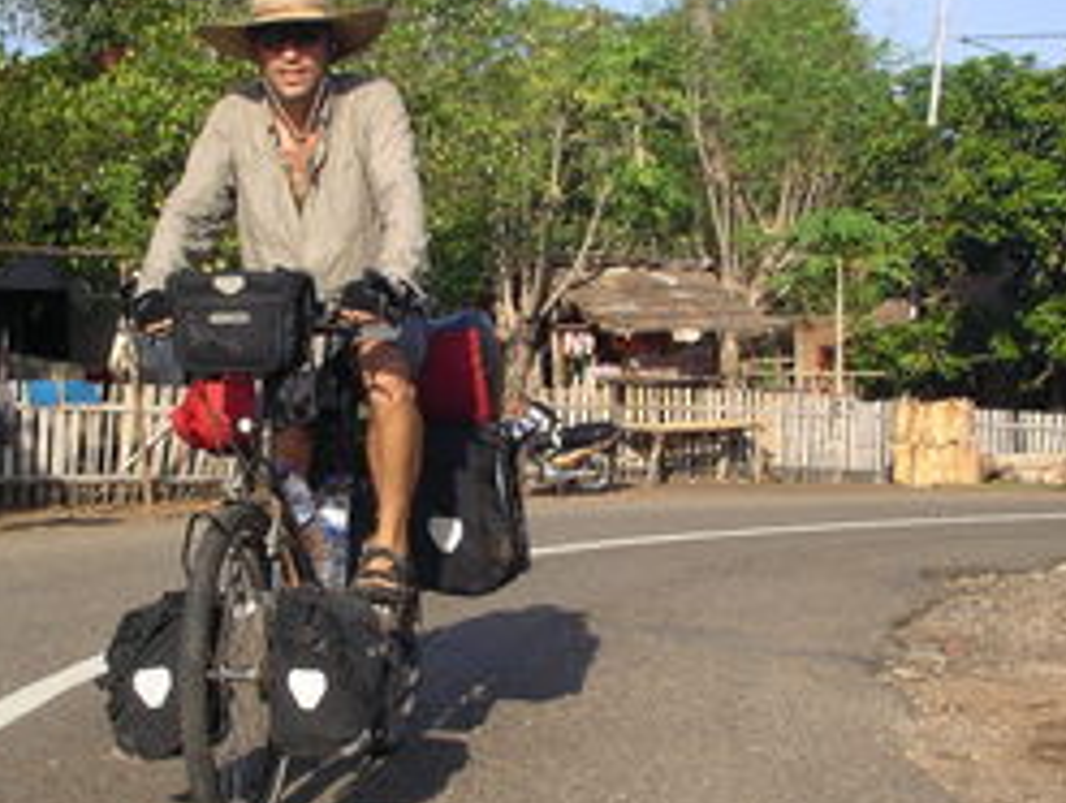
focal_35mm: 67
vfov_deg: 21.9
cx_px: 531
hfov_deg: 28.9
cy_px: 518
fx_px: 2066
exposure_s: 1/125
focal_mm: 5.7
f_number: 6.9
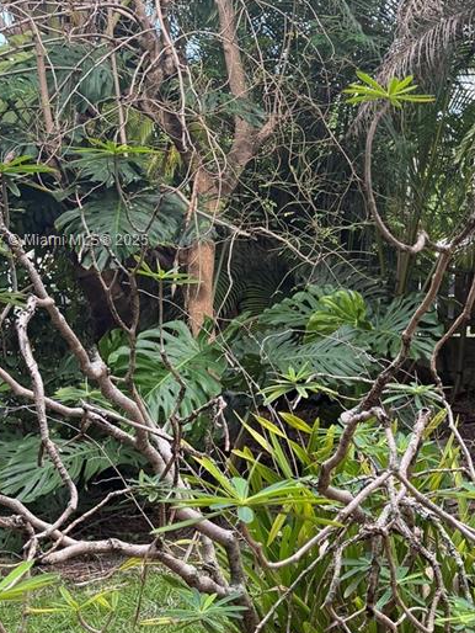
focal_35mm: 56
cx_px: 477
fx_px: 1024
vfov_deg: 34.2
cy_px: 241
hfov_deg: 24.9
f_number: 1.78
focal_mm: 6.76
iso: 100
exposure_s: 1/179
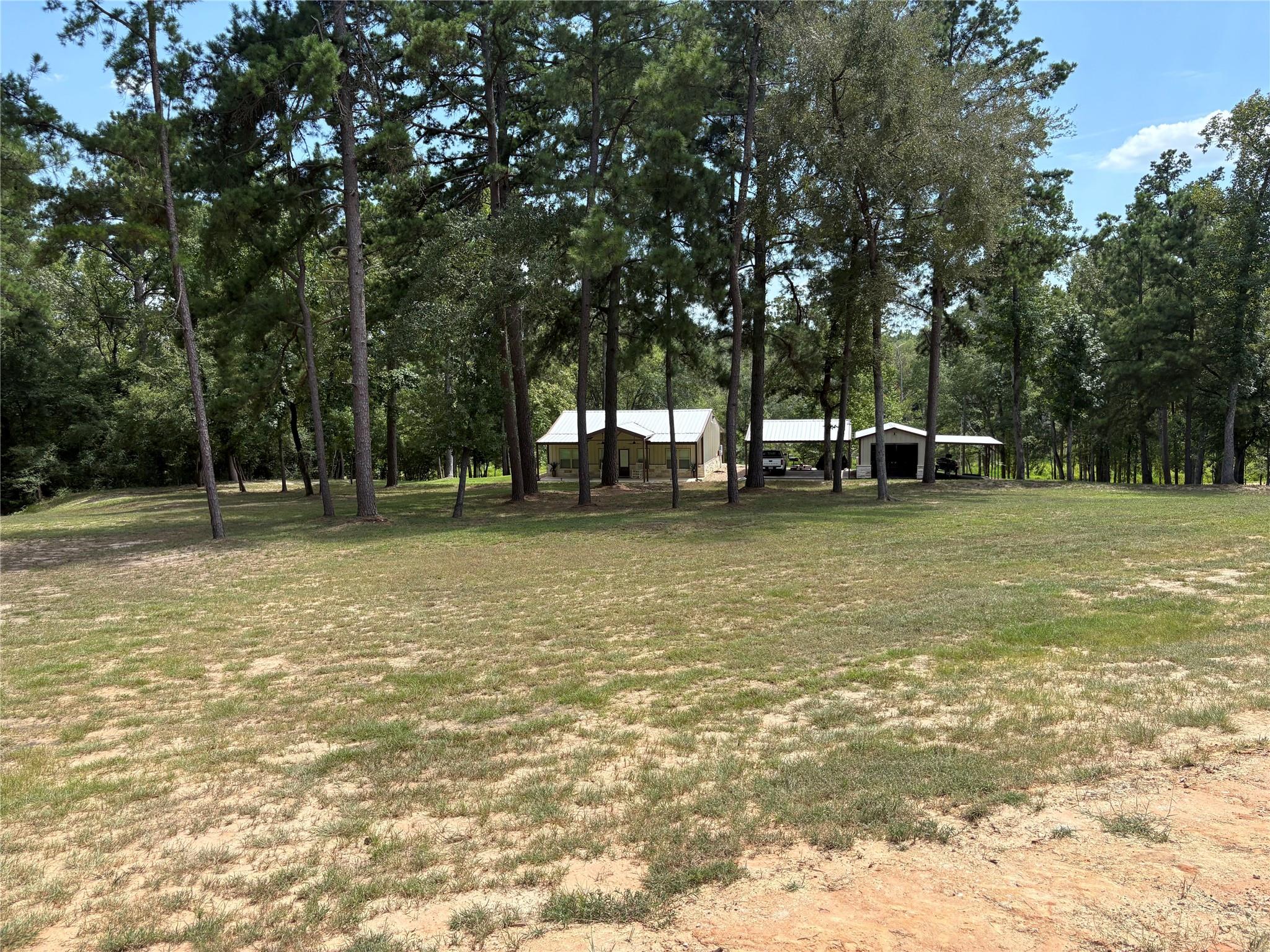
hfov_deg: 67.3
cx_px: 635
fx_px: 954
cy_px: 476
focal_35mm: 26
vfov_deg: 53.1
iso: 50
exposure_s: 1/1751
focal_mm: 5.96
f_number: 1.6
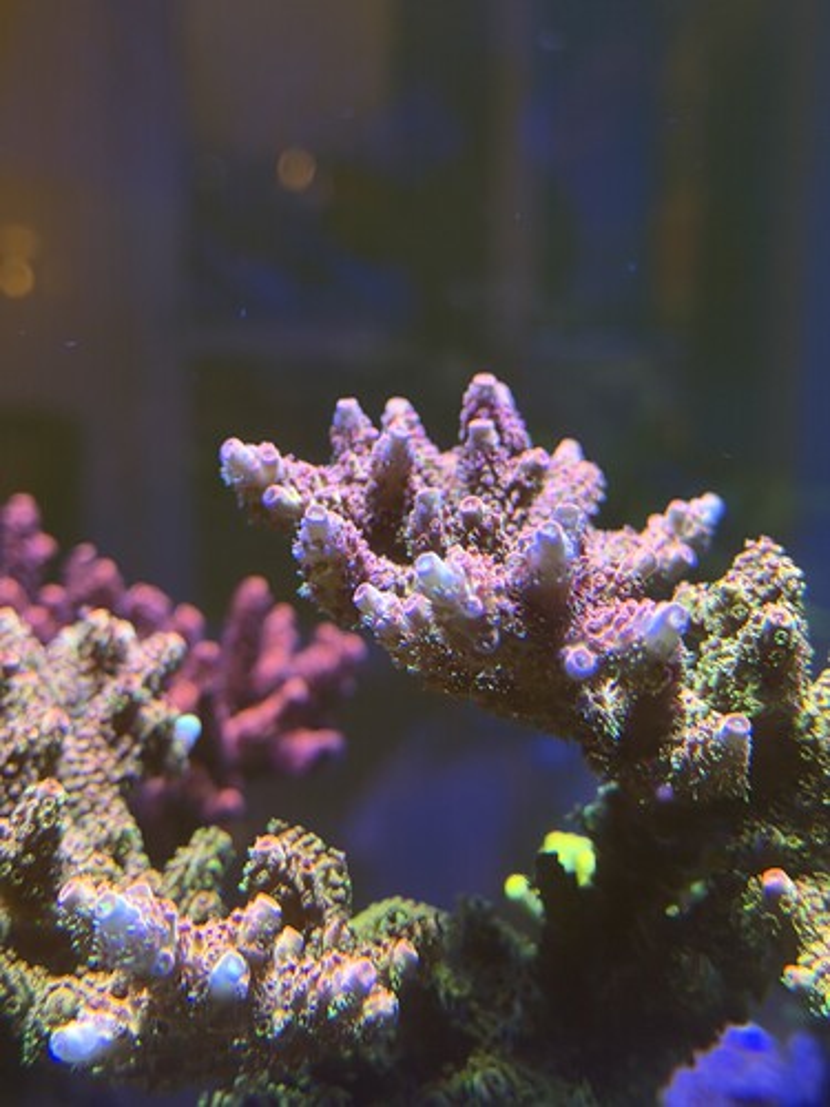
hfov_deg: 30.3
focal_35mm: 48
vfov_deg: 39.7
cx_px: 415
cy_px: 554
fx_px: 1535
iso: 500
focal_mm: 6.76
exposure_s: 1/33
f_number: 1.78
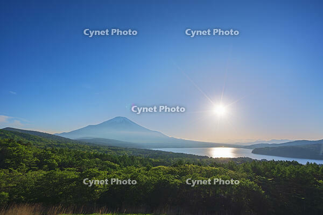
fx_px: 161
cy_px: 108
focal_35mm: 18
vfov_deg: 67.4
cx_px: 162
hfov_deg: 90.0
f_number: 14
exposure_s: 1/100
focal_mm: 18
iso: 100
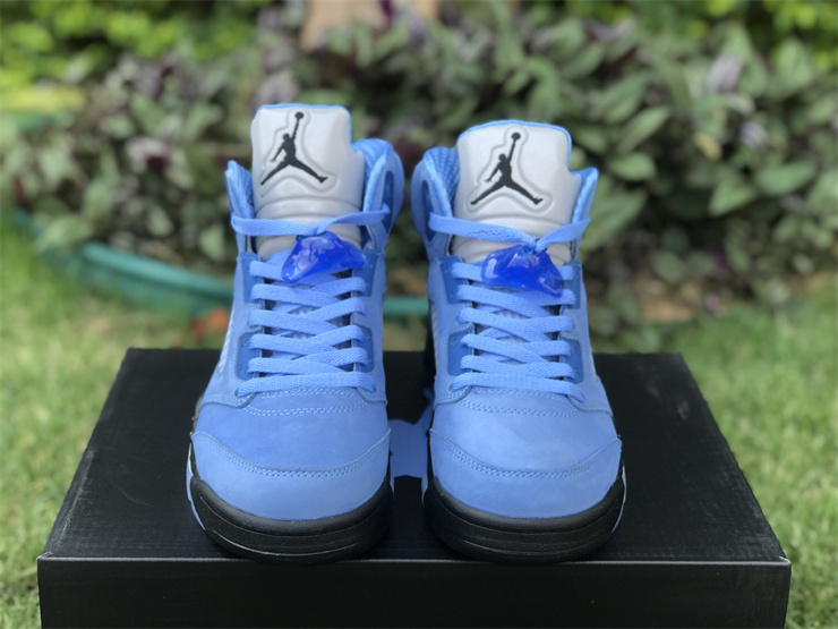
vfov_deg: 25.7
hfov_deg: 33.8
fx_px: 1380
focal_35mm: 57
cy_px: 314
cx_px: 419
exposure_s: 1/100
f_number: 2.8
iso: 20
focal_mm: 6.6
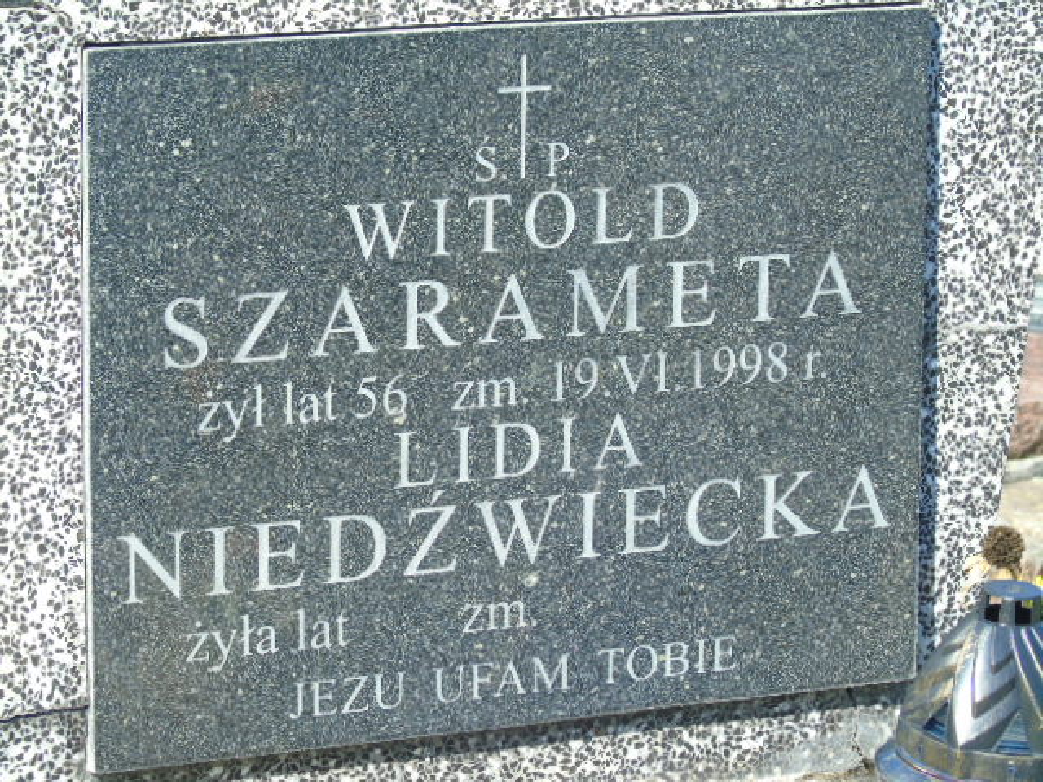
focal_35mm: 162
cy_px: 391
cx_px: 522
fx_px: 4881
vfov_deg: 9.2
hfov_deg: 12.2
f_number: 4.9
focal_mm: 29
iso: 80
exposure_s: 1/160
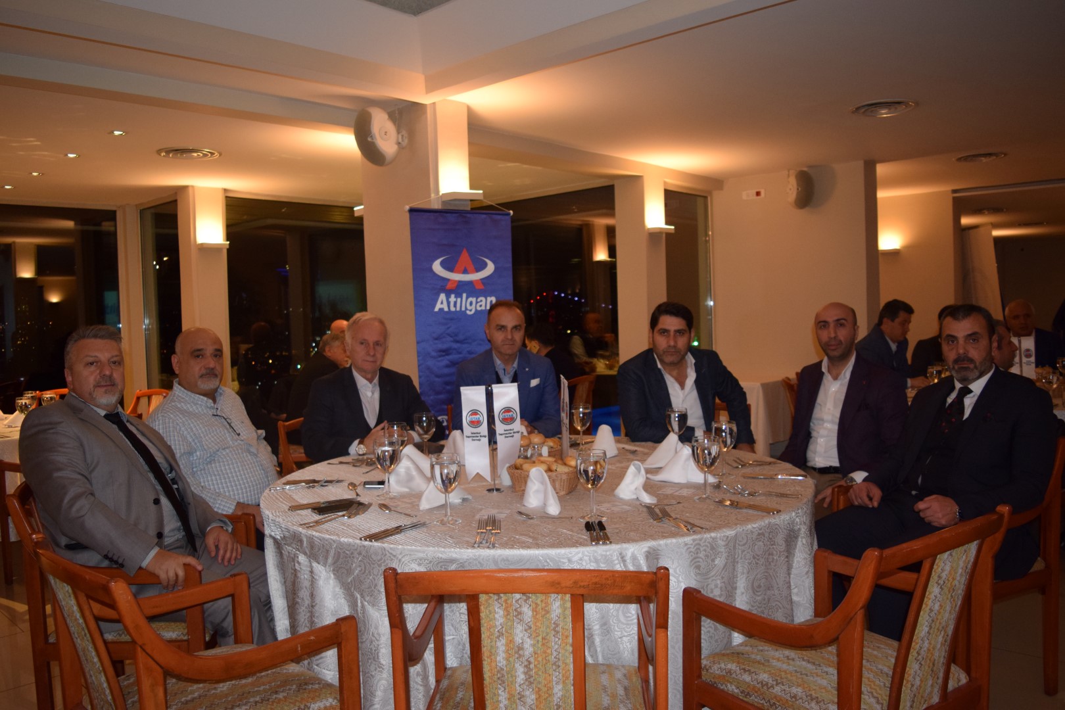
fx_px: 799
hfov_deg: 67.4
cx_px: 532
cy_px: 355
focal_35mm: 27
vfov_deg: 47.9
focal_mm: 18
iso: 1100
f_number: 3.5
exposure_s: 1/60
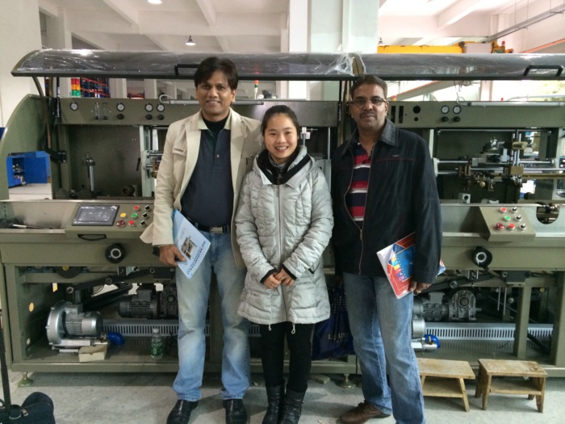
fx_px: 490
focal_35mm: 30
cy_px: 212
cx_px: 282
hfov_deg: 60.0
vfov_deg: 46.8
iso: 320
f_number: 2.2
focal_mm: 4.12
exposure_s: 1/24
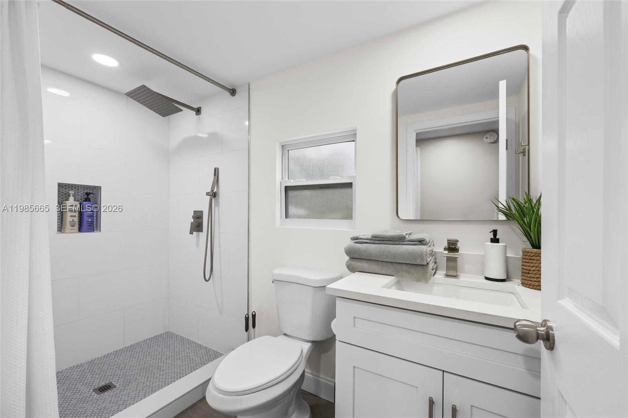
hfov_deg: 104.3
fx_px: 244
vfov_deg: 81.1
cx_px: 314
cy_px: 209
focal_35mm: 14
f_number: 8
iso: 500
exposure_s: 1/25
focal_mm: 14
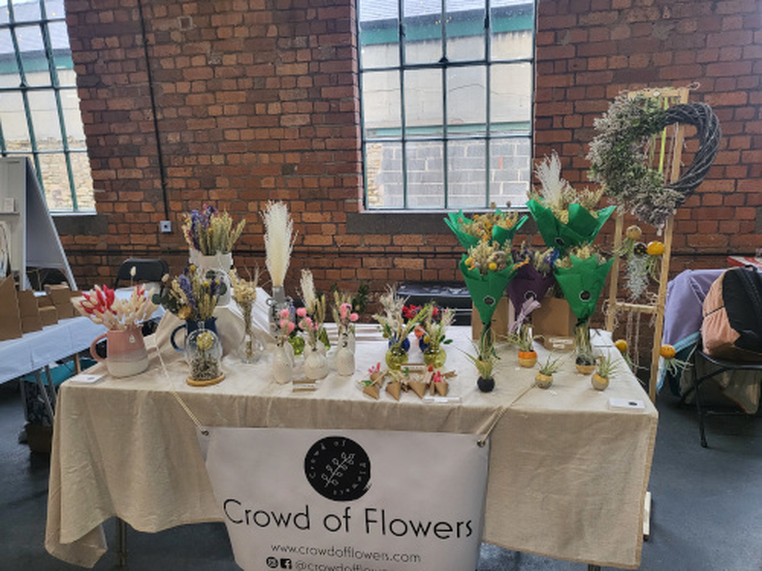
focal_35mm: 26
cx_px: 381
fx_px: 572
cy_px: 286
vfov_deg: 53.1
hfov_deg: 67.3
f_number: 1.8
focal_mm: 4.25
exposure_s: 1/100
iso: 160
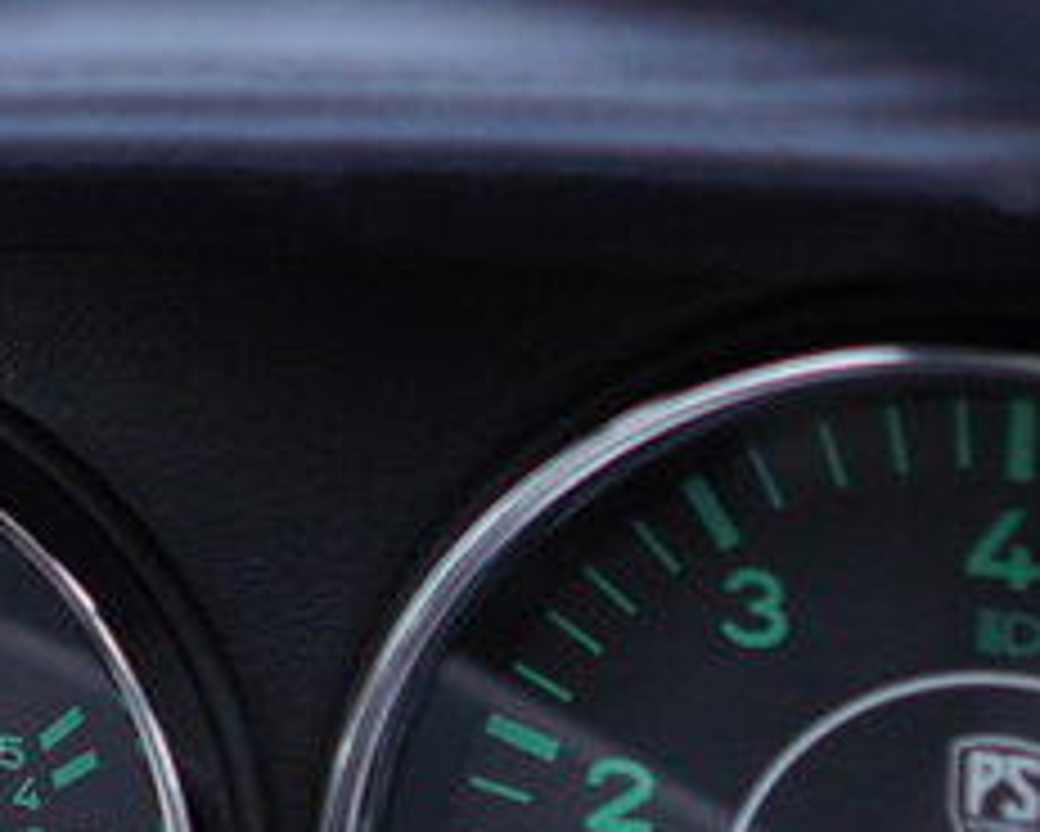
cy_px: 450
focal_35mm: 164
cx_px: -234
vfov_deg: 9.5
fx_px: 5036
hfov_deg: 11.5
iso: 320
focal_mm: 35
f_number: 2.2
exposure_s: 1/2000
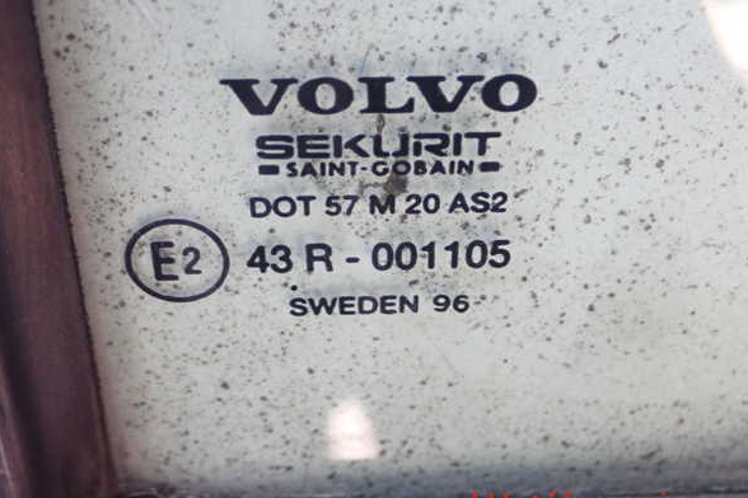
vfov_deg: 26.0
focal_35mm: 52
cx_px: 378
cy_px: 235
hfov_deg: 38.2
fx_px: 1080
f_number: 3.2
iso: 640
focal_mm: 8.99
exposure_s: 1/50
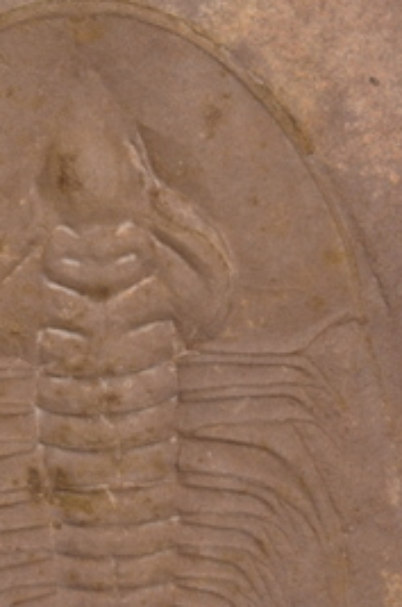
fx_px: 3649
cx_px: 117
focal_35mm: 217
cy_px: 467
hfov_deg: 6.3
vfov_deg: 9.5
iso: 400
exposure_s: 1/3
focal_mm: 60
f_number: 40
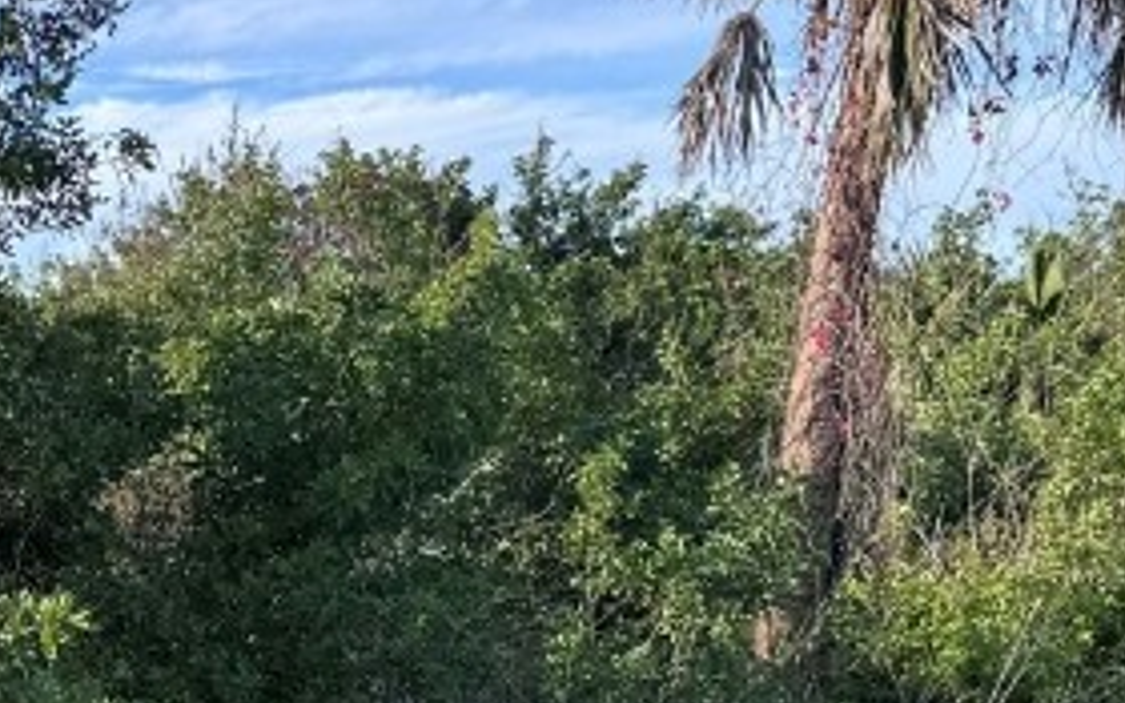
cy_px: 723
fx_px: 2851
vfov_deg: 13.8
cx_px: -241
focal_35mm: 93
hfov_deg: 20.8
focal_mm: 6.76
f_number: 1.78
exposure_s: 1/1637
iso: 80
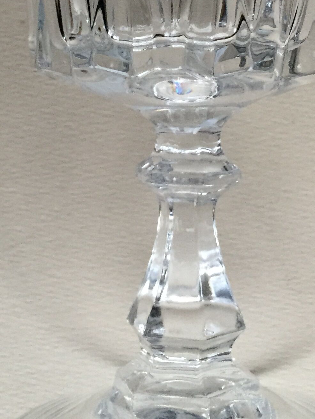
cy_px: 21
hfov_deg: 20.4
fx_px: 874
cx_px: 197
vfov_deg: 25.9
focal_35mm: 72
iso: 160
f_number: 2.2
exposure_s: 1/30
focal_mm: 4.15
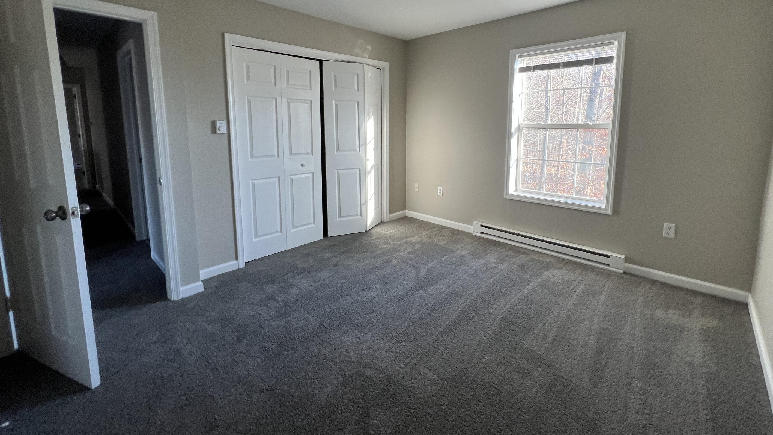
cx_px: 408
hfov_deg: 102.9
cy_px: 167
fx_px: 307
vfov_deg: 69.6
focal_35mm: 15
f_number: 1.8
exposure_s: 1/120
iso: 100
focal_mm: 1.57
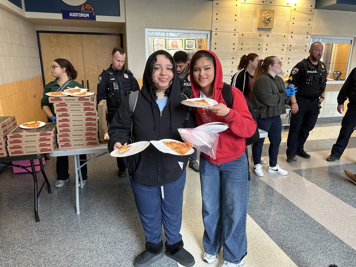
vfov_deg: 56.8
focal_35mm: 24
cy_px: 134
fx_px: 247
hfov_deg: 71.6
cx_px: 178
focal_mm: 6.86
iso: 125
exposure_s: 1/63
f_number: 1.78
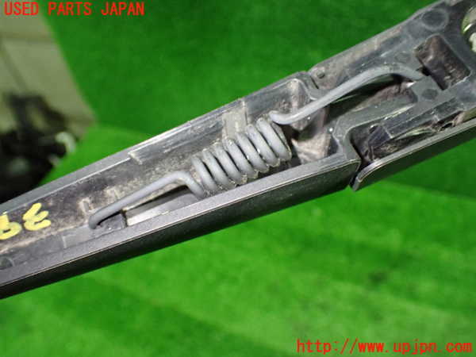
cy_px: 178
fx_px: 440
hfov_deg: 56.8
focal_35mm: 32
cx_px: 238
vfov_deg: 44.2
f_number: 2.4
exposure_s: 1/30
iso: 800
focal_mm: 5.79
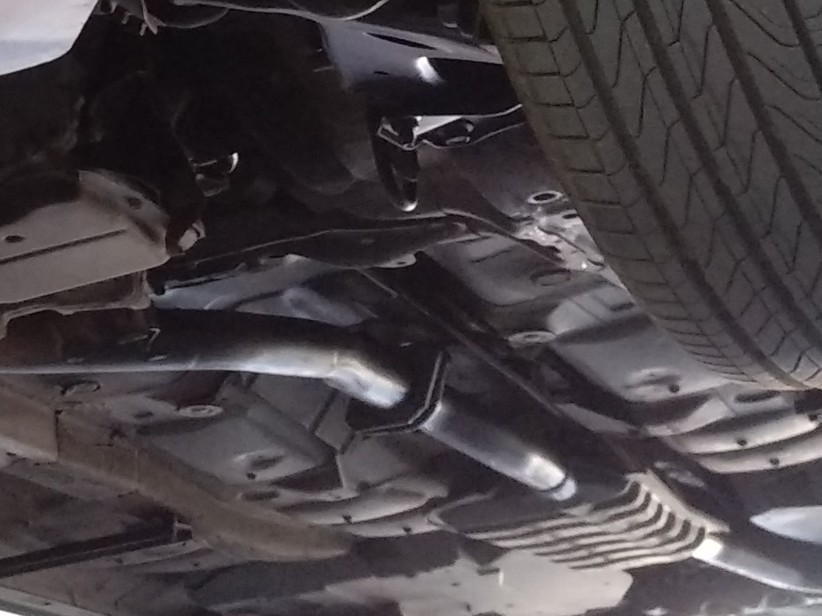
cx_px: -326
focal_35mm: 86
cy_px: -239
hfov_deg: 20.3
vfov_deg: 16.0
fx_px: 2042
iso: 400
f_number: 2.2
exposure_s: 1/50
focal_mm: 3.81
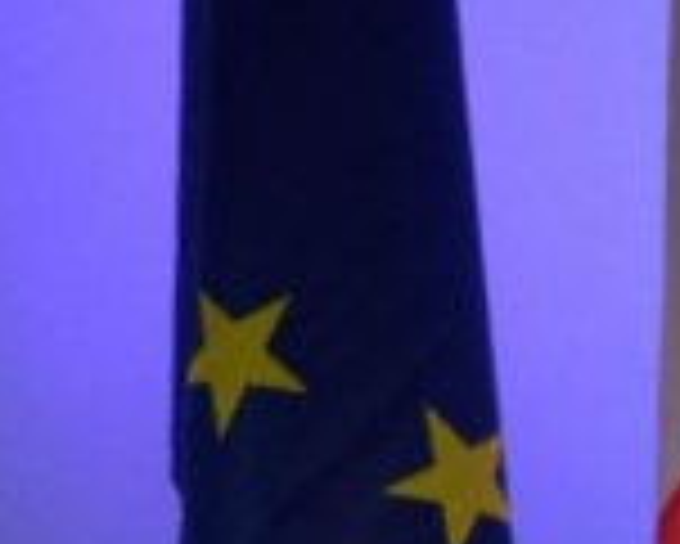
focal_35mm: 744
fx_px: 14983
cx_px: -1099
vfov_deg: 2.1
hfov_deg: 2.6
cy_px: -620
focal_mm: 100
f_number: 5.6
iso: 1000
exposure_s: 1/160
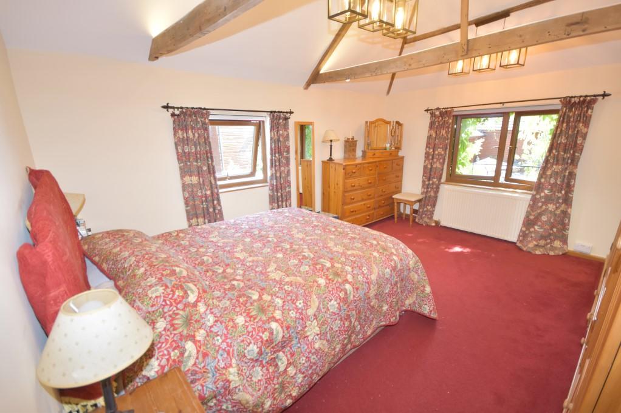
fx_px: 259
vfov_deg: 77.3
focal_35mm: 15
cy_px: 206
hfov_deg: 100.4
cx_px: 310
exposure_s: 1/60
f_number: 4
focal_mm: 10
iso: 500
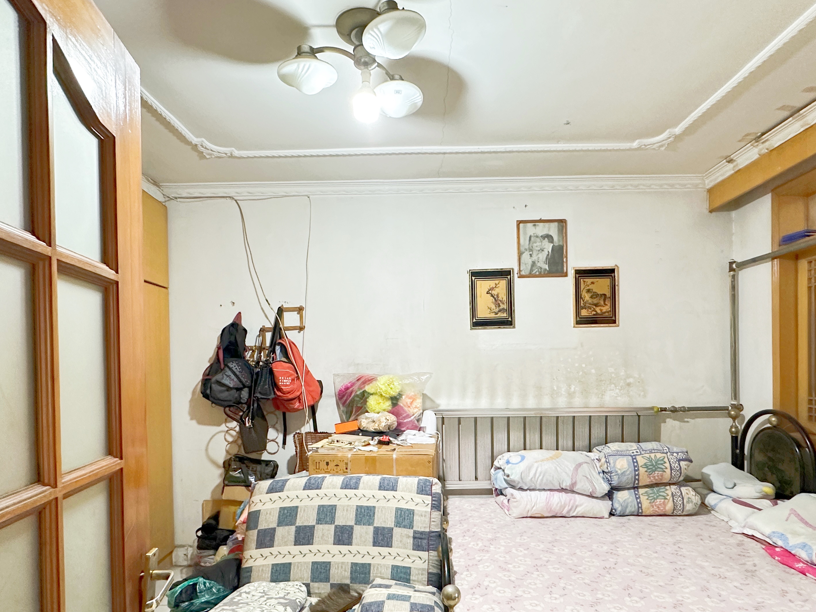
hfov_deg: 81.6
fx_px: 471
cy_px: 367
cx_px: 433
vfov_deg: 65.4
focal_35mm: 20
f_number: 2.2
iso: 400
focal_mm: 2.22
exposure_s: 1/50
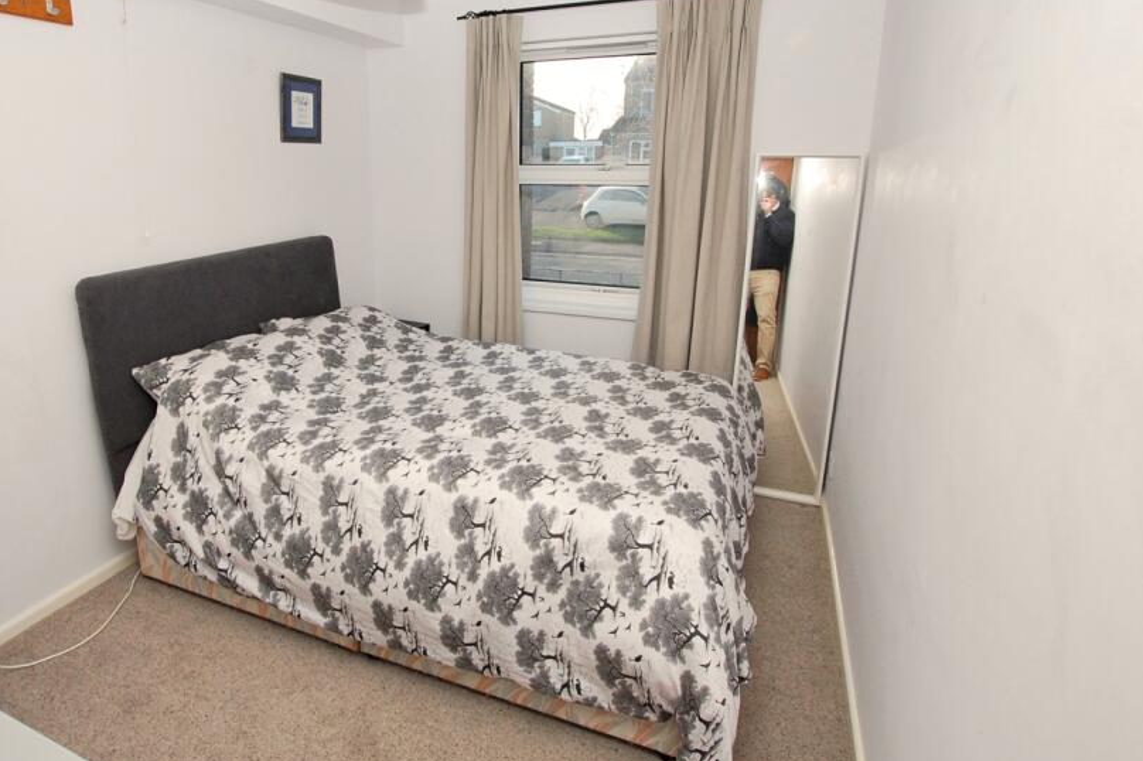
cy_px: 310
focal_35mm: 19
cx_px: 451
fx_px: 603
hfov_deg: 85.7
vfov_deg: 64.0
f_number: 7.1
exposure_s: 1/200
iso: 800
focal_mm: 10
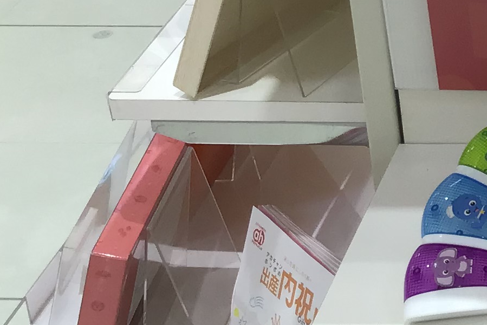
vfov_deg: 11.6
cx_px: 837
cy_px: 35
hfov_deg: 15.4
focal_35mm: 117
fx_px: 1583
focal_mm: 3.3
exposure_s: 1/60
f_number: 2.4
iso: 25
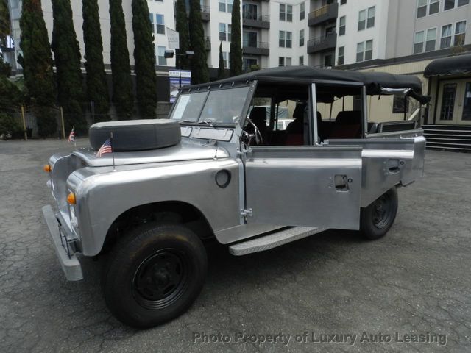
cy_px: 176
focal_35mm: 23
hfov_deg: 73.9
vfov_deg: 58.9
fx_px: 313
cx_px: 236
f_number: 8
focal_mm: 4
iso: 160
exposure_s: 1/200
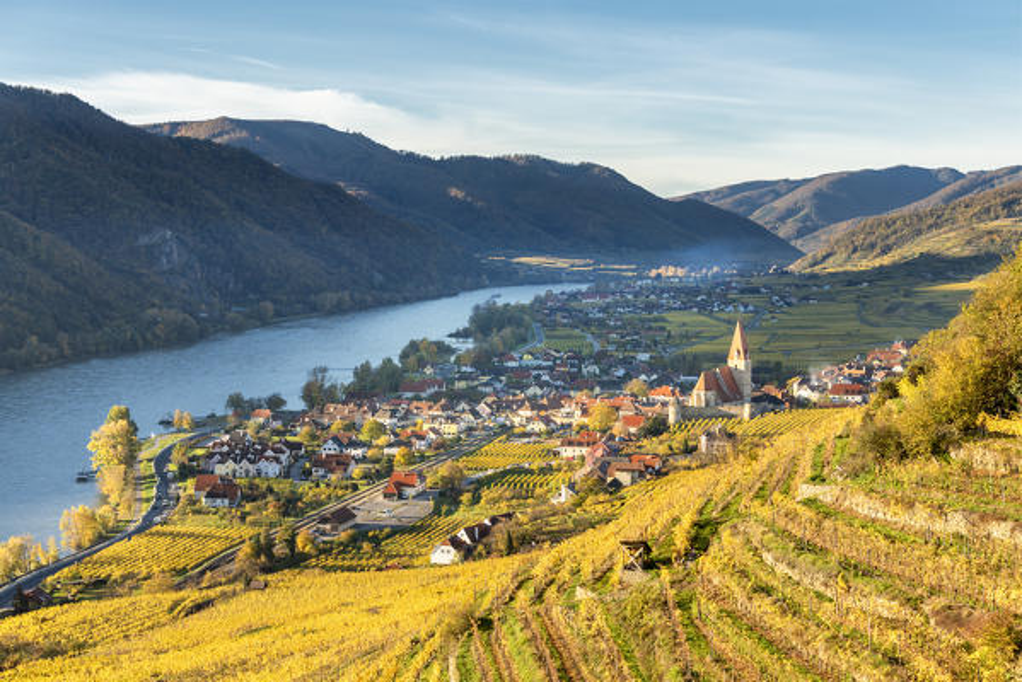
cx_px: 511
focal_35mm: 60
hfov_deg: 33.4
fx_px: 1704
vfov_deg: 22.6
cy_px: 341
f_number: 11
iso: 100
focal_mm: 60
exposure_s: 1/30
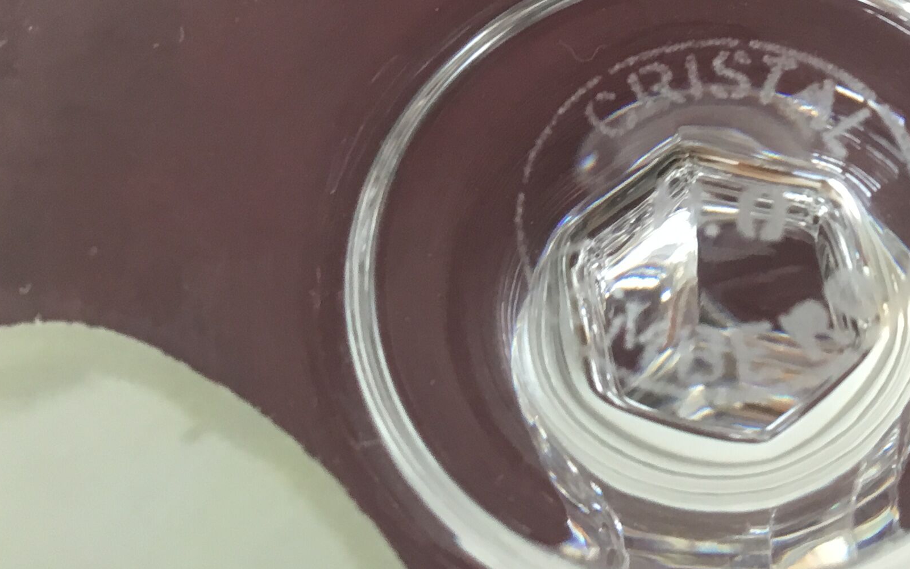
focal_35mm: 67
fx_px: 1662
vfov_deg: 19.4
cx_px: 812
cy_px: 232
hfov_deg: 29.4
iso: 64
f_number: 2.4
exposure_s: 1/33
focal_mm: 3.3
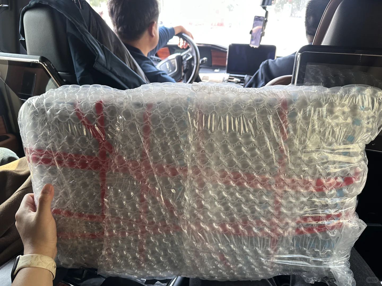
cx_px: 191
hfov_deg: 71.6
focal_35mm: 24
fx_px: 265
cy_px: 143
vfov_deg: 56.8
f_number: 1.78
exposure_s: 1/121
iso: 200
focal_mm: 6.86
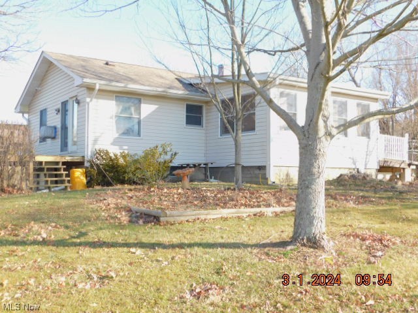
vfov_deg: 36.0
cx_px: 209
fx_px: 483
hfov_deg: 46.8
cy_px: 156
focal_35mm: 40
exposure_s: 1/200
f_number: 3.6
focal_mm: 7.1
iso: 125
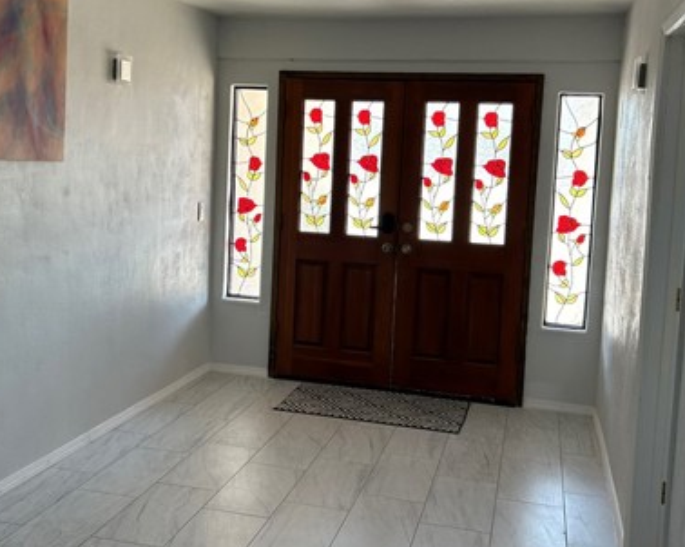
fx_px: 871
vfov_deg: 34.7
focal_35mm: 43
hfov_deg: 42.9
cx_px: 323
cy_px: 216
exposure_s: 1/121
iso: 64
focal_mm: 5.7
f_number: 1.5
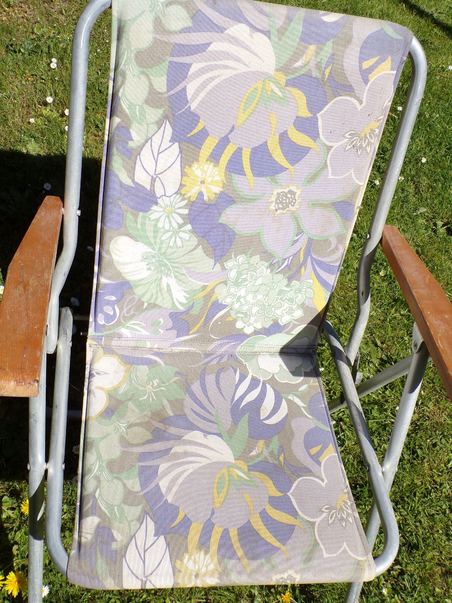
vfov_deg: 50.1
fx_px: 644
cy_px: 302
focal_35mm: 37
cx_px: 226
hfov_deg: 38.7
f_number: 4.9
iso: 80
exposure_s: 1/640
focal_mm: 6.6
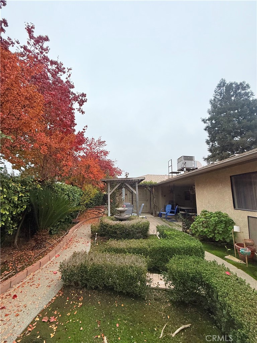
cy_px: 172
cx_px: 128
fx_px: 139
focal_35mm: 14
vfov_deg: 102.1
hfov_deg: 85.7
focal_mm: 2.22
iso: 50
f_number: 2.2
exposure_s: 1/564
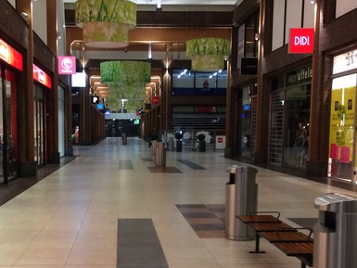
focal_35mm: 49
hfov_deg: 38.7
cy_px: 185
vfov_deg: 29.4
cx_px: 142
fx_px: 506
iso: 160
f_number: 2.2
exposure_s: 1/33
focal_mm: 4.15
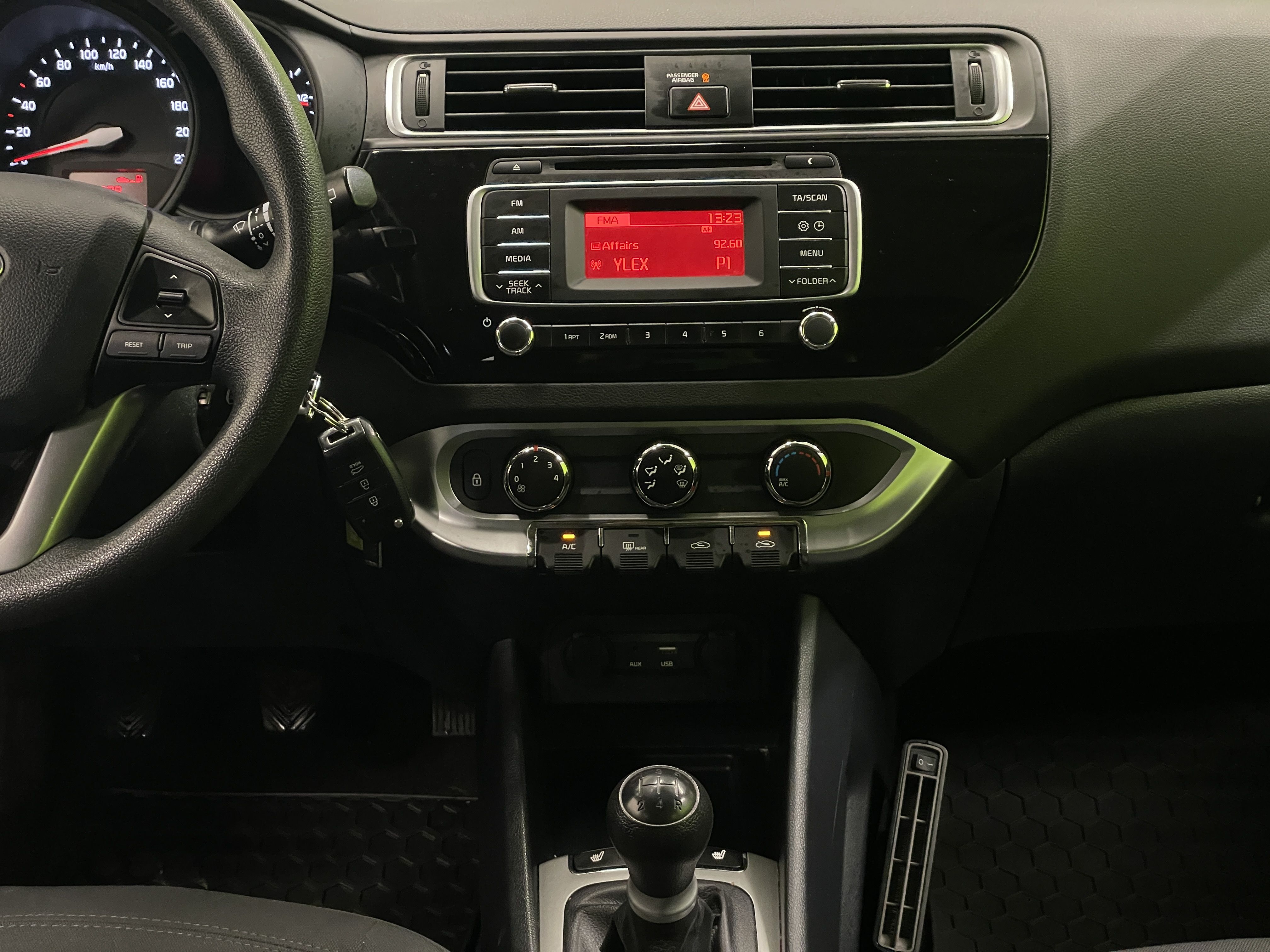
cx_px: 635
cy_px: 476
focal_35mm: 52
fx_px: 1908
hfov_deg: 36.8
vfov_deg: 28.0
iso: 500
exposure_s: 1/50
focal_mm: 6
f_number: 2
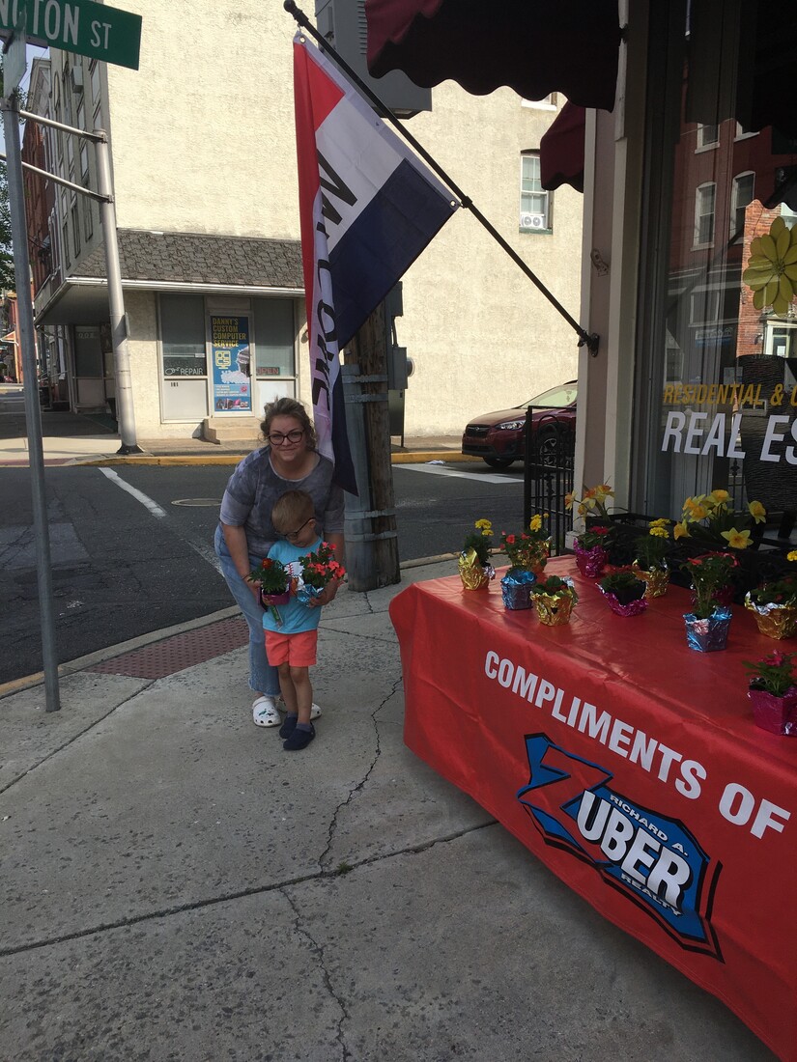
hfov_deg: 48.2
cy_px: 531
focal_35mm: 29
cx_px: 398
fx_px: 890
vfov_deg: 61.7
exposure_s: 1/1221
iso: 25
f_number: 2.2
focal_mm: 4.15
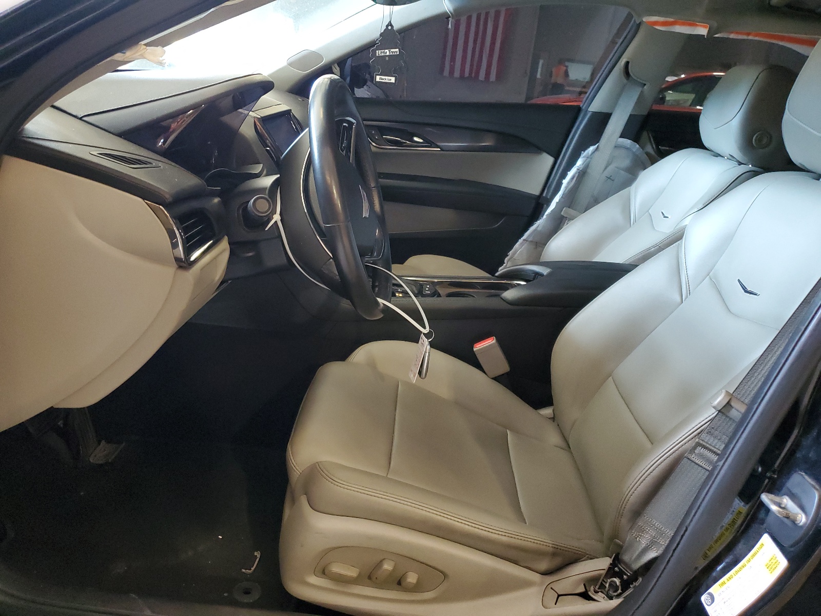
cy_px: 308
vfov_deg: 53.1
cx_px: 410
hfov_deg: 67.3
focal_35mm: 26
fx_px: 617
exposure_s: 1/60.2
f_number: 1.5
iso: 363
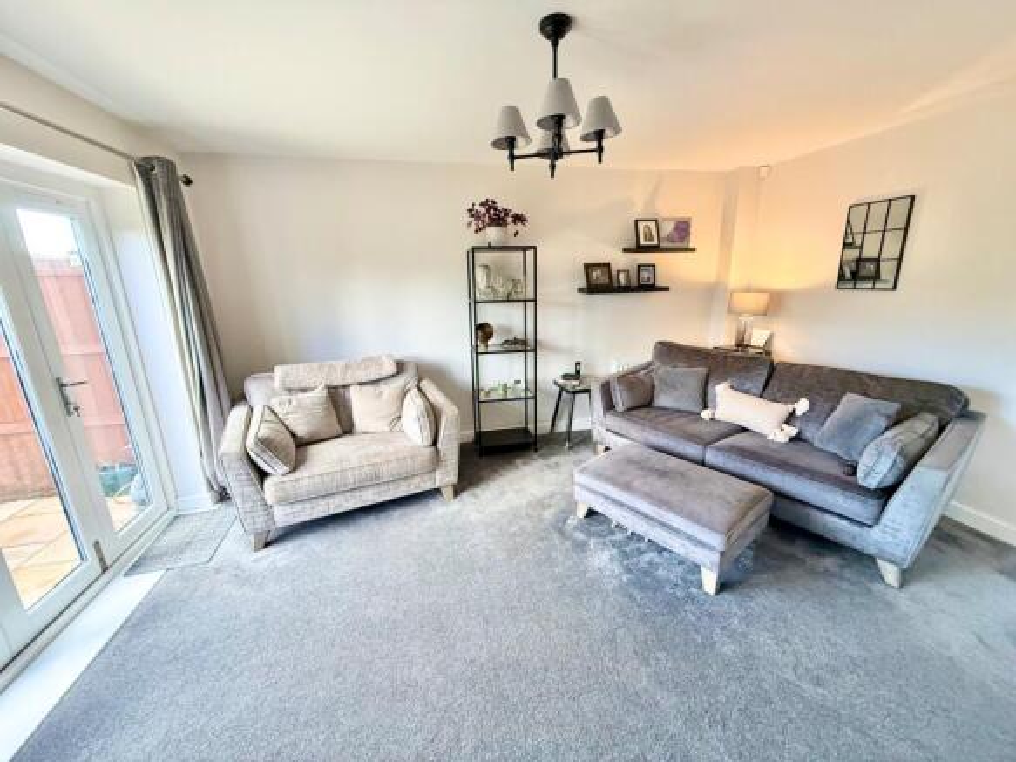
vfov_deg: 85.7
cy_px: 381
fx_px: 411
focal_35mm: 14
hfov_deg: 102.1
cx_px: 508
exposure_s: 1/98
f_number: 2.2
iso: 320
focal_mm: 2.22
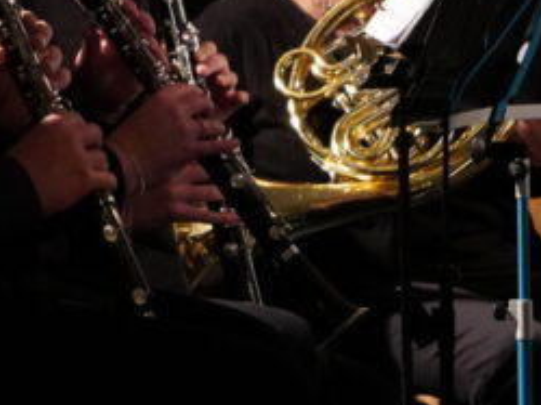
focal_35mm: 496
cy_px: -28
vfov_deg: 3.0
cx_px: 214
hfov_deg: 4.0
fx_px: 7744
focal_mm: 132
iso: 6400
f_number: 5.6
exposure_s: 1/80
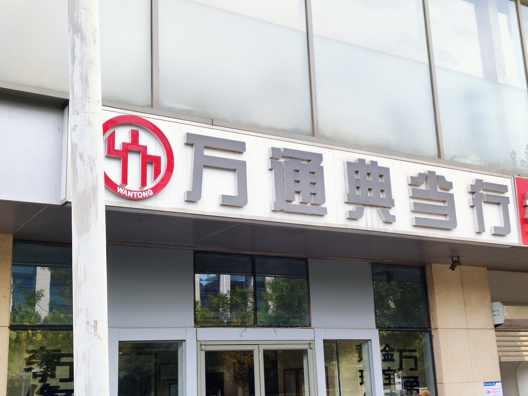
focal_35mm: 45
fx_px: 686
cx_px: 264
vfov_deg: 32.2
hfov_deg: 42.1
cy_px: 198
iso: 112
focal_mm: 4.75
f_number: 1.75
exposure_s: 1/374
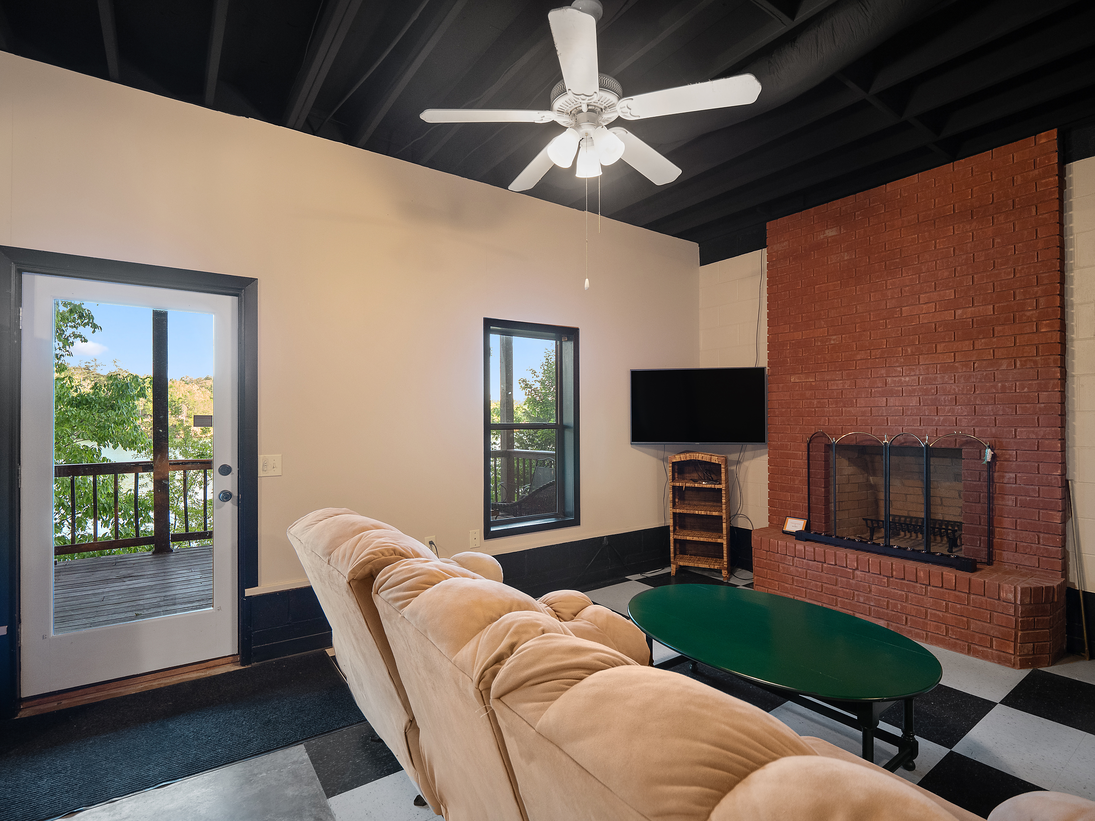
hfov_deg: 94.5
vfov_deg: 78.1
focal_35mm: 16
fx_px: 506
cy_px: 410
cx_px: 548
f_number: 2.8
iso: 400
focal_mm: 8
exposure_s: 1/20
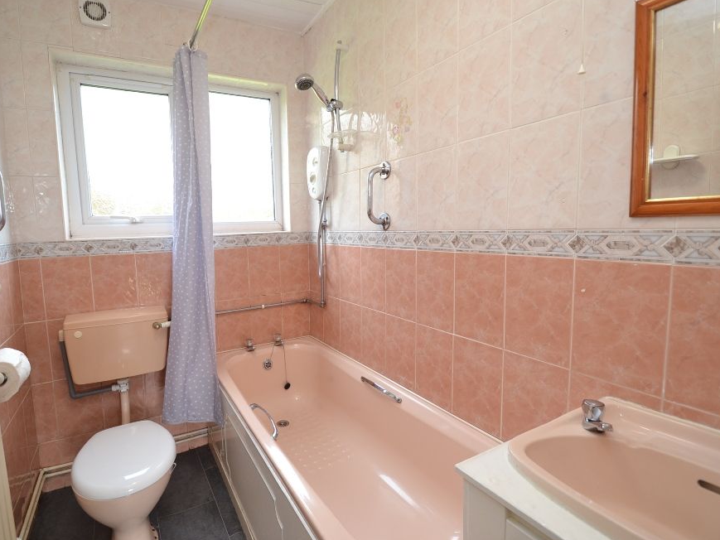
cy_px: 261
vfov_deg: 74.7
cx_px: 321
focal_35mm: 17
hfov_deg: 90.7
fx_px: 354
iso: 400
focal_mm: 10
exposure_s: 1/80
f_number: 4.5
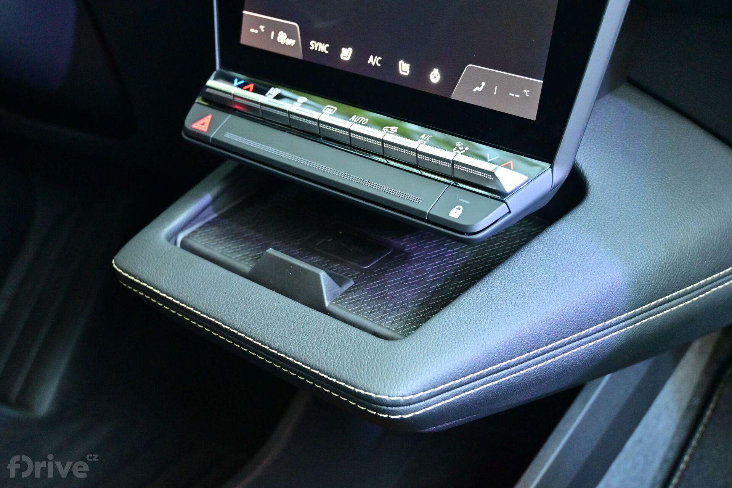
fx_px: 991
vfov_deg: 27.7
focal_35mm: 49
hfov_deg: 40.5
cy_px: 244
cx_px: 366
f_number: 5
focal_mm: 32.5
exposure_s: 1/50
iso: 3200
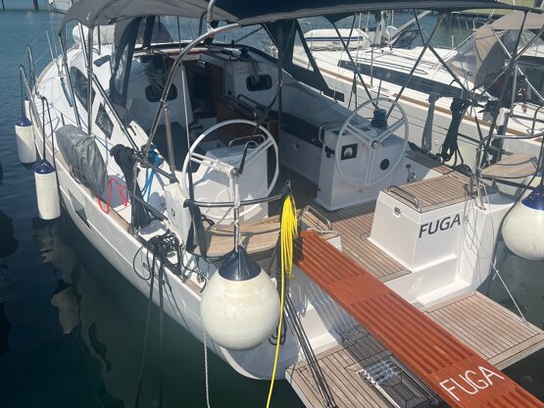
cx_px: 259
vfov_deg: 46.7
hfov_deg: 59.9
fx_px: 471
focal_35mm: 30
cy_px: 178
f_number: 1.5
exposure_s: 1/7463
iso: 50
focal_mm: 5.7
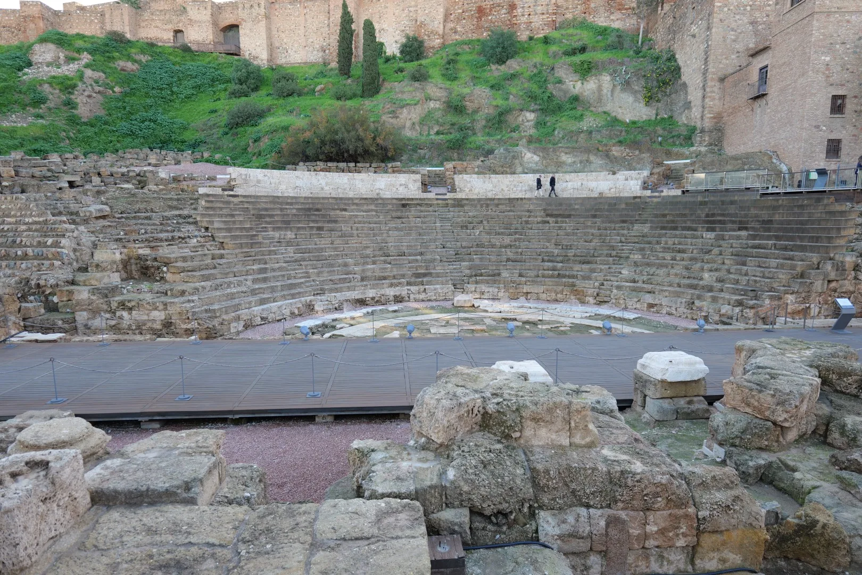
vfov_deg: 61.9
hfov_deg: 84.0
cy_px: 288
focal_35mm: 20
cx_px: 431
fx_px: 479
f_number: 3.5
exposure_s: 1/80
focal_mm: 20
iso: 100
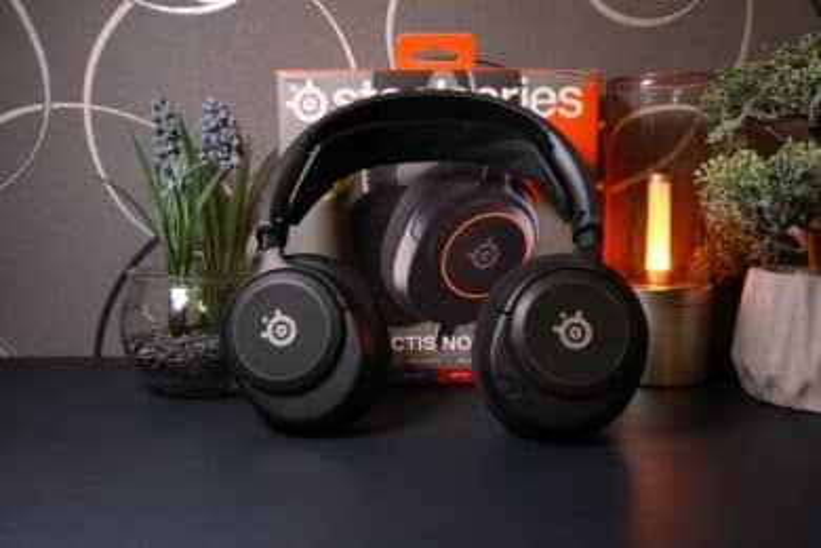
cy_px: 274
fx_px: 730
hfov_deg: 58.7
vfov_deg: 41.1
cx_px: 410
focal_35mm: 32
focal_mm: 21.3
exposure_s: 1/27
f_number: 9
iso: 1600
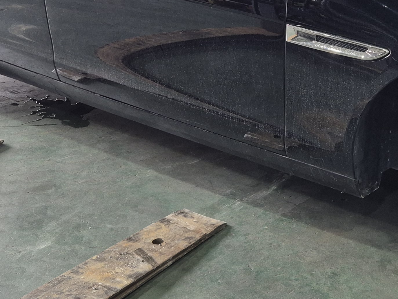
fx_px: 770
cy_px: 31
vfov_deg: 21.5
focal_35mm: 67
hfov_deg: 28.4
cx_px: 311
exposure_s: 1/120
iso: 125
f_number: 1.8
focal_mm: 5.4
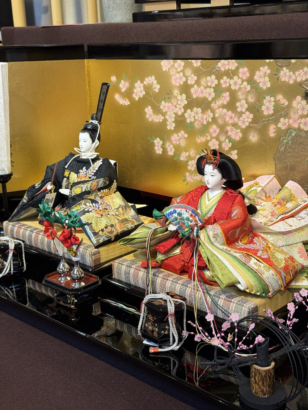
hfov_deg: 30.3
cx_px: 154
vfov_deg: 39.7
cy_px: 205
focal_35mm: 48
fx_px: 569
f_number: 1.78
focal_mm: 6.76
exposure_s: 1/60
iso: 100
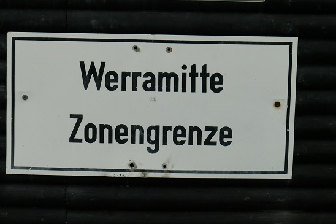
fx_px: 1493
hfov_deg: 12.8
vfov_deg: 8.6
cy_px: 112
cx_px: 168
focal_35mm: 160
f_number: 8
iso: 800
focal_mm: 58.5
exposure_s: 1/400
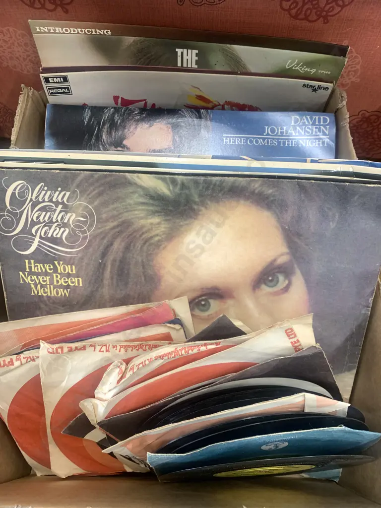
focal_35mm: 26
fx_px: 382
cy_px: 254
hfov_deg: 53.1
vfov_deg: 67.3
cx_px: 190
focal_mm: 4.25
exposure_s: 1/50
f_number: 1.8
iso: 64
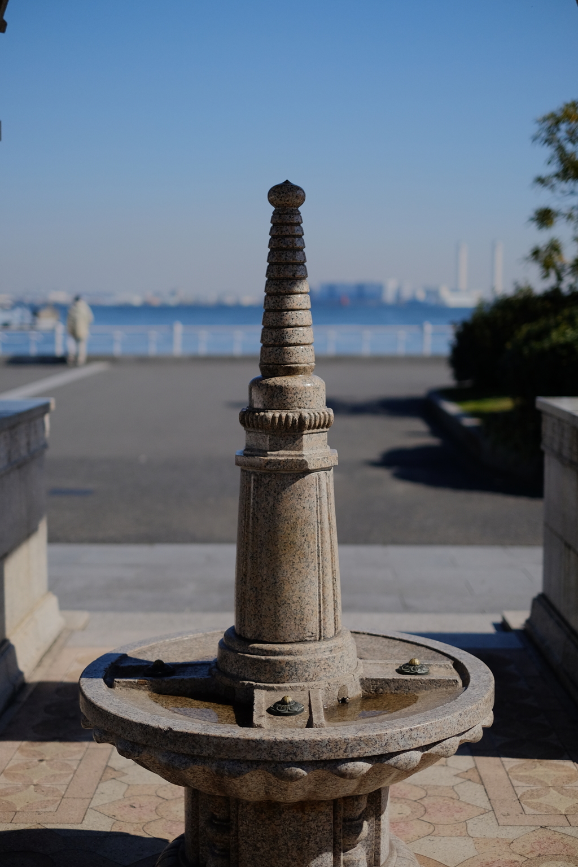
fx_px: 1276
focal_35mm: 53
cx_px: 289
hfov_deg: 25.5
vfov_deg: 37.5
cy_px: 434
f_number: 1.4
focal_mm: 35
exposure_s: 1/32000
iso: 400
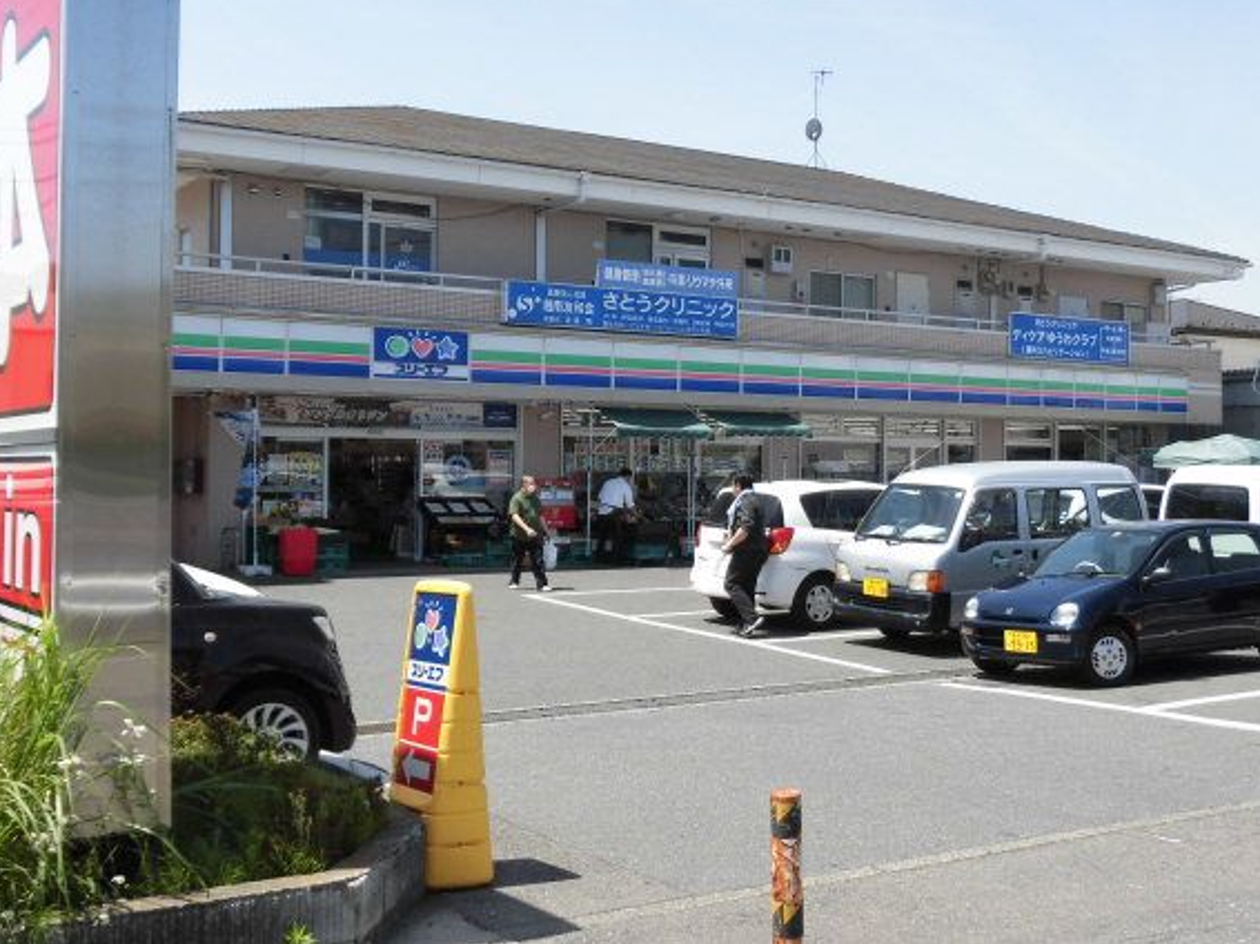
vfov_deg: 33.5
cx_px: 663
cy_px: 414
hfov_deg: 43.9
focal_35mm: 43
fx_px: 1565
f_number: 3.7
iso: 100
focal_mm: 6.77
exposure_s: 1/800
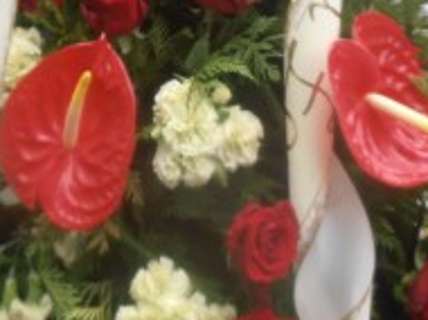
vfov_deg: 17.6
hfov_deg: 24.1
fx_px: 1000
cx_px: 160
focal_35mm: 81
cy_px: -29
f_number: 3
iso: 80
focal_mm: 4.2
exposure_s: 1/200
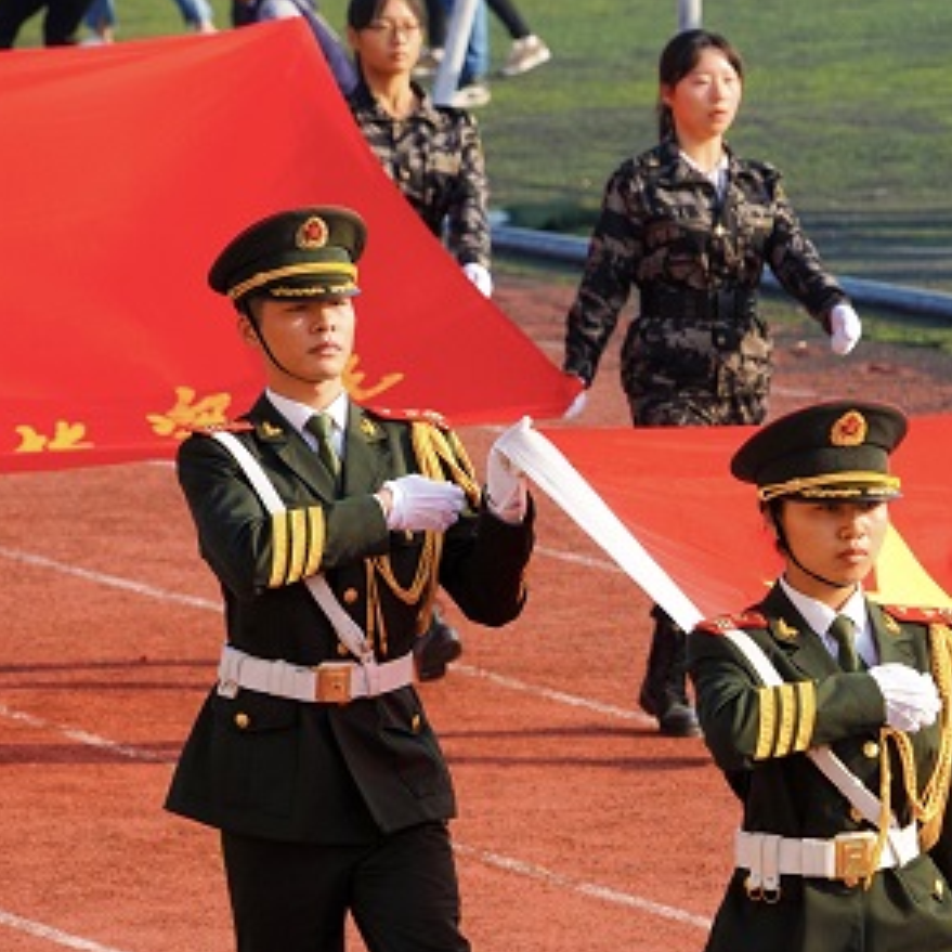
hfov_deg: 5.0
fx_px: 10828
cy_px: 505
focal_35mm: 348
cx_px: 634
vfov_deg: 5.0
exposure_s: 1/400
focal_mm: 240
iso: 640
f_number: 13
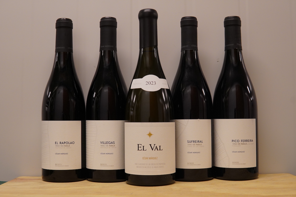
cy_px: 98
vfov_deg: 29.9
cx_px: 148
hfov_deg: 43.6
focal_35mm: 45
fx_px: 370
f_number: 6.3
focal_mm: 30
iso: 1000
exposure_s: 1/50
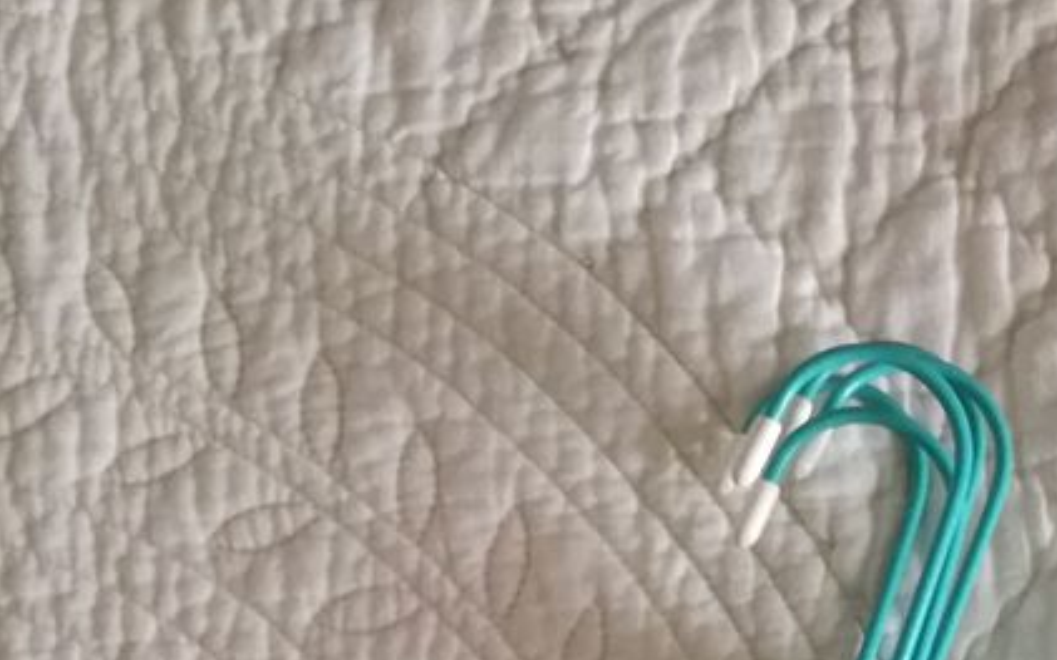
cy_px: 891
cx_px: 929
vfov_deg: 17.7
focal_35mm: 68
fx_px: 1959
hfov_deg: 29.1
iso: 500
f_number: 2
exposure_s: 1/25
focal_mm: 3.79
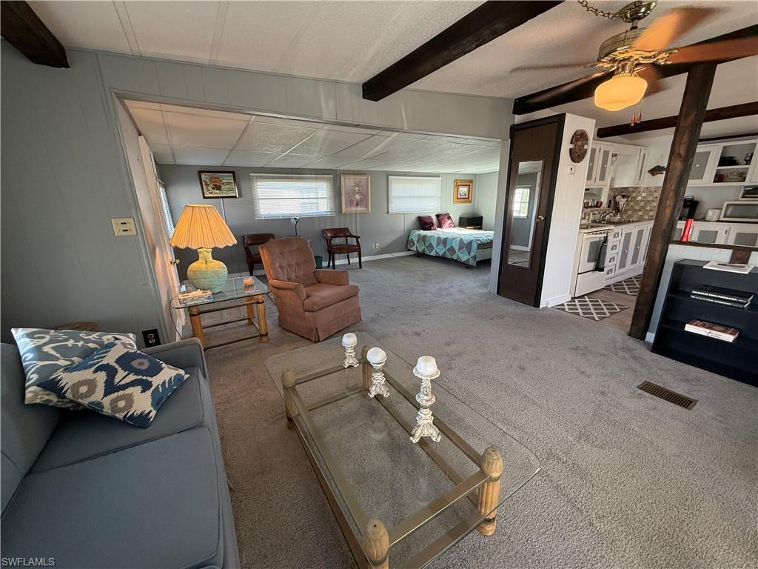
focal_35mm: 14
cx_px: 379
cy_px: 284
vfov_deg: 85.7
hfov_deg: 102.1
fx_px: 307
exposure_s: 1/120
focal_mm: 2.22
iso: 250
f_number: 2.2
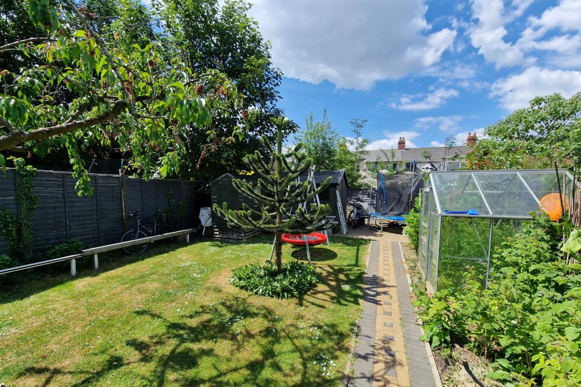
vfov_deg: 81.0
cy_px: 210
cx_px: 285
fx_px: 226
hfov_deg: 104.3
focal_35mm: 14
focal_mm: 2.2
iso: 50
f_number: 2.2
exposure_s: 1/1896
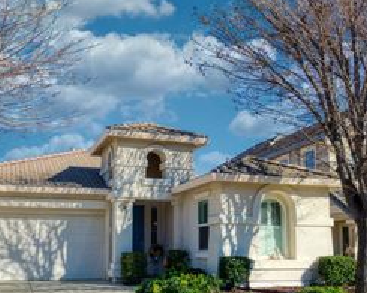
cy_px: 218
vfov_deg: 32.2
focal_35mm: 46
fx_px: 500
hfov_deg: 40.3
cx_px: 172
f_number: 10
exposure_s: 1/640
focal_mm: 24
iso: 400
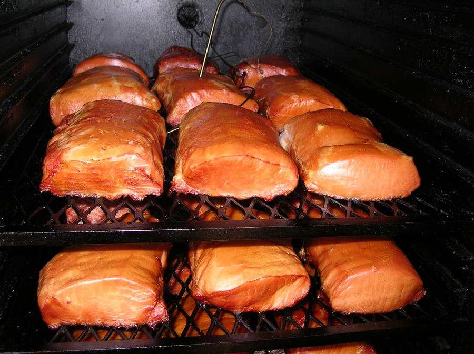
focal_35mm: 36
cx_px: 237
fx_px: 492
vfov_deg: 39.6
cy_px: 177
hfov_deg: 51.4
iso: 50
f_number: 2.7
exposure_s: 1/60.1
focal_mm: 6
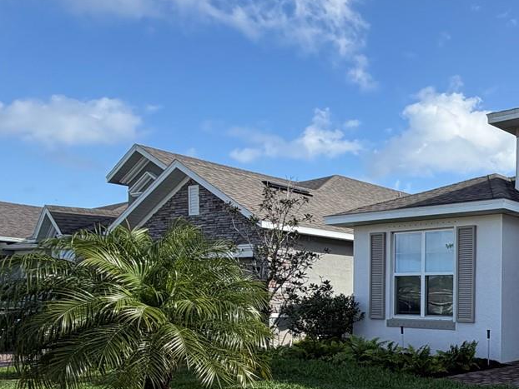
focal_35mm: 36
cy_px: 321
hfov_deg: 37.3
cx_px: 639
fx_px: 540
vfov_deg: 38.0
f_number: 2.2
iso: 32
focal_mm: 2.22
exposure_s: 1/770
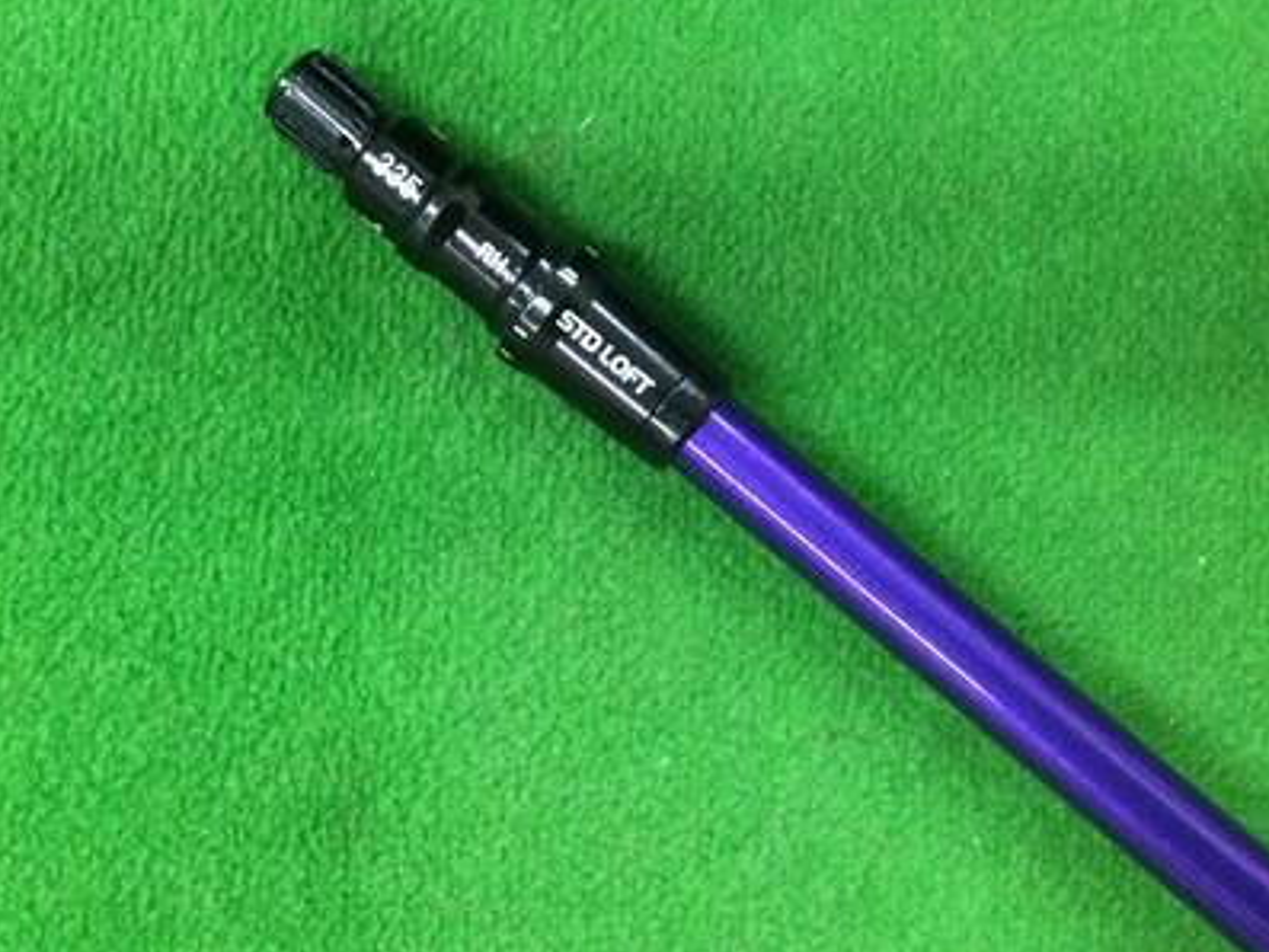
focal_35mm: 50
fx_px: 1834
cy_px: 425
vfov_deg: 29.1
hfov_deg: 38.2
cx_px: 633
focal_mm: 3.3
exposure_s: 1/30
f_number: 2.4
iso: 200
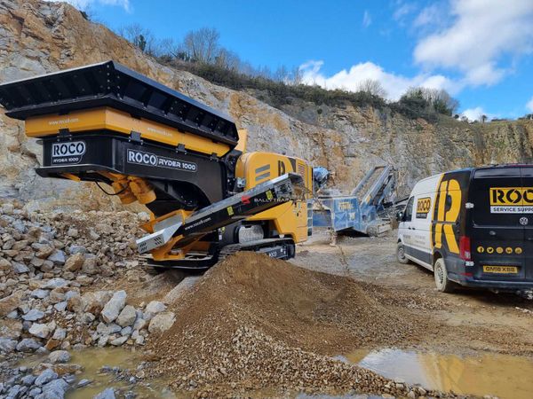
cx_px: 266
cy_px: 200
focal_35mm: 24
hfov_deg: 71.6
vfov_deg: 56.8
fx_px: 370
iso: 50
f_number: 1.8
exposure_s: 1/395
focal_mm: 6.7
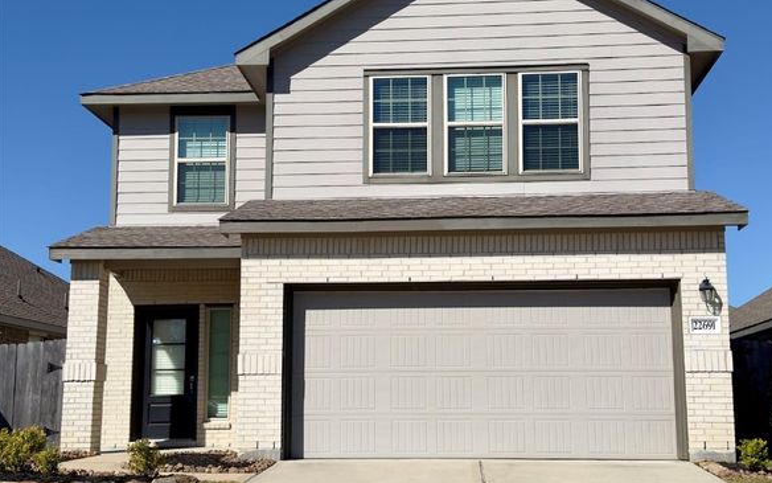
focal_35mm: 28
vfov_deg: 44.5
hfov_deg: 66.5
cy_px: 251
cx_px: 390
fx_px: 589
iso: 100
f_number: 1.78
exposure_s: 1/11628
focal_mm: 6.76
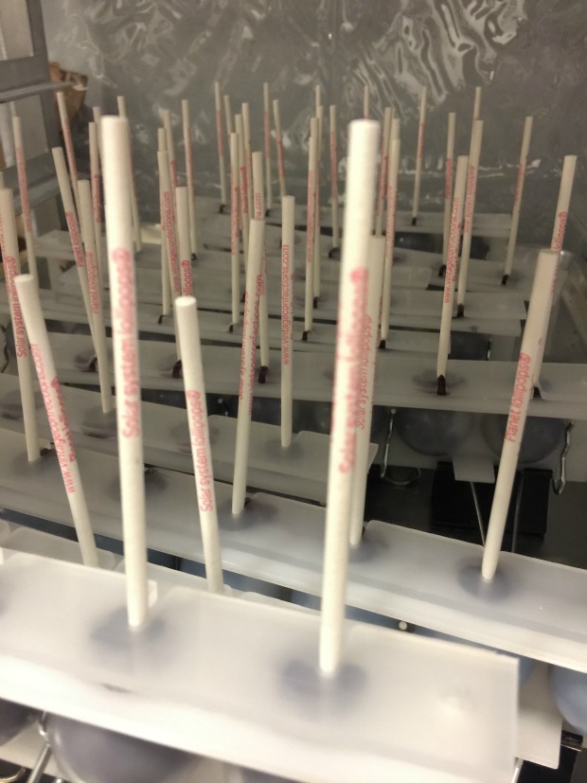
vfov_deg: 61.7
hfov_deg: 48.2
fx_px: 656
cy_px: 392
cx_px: 294
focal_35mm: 29
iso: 80
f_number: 2.2
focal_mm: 4.15
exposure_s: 1/4
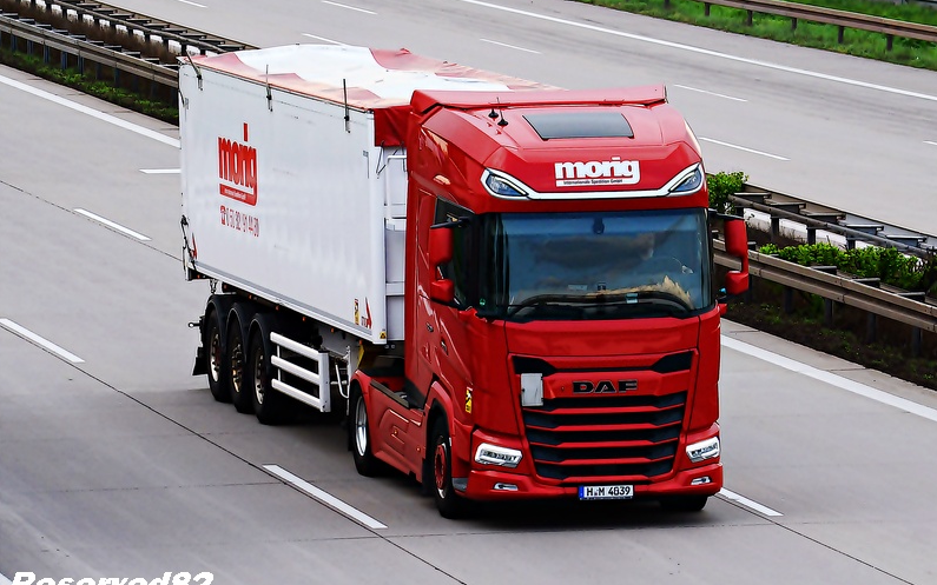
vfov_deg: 5.0
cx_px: 470
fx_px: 6665
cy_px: 295
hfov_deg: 8.0
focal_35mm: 261
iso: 800
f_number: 7.1
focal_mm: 170
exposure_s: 1/800
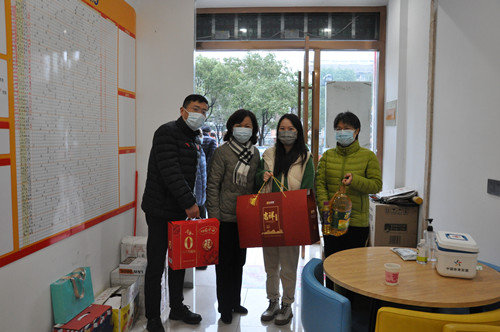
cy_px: 166
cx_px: 250
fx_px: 375
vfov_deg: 47.8
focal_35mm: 27
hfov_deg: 67.4
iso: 1600
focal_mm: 18
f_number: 5.6
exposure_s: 1/125
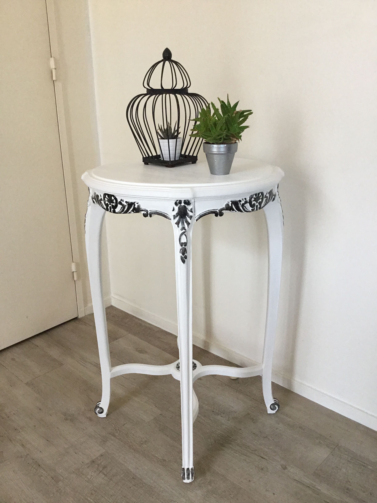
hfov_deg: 45.4
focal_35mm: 31
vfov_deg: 58.4
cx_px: 188
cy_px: 252
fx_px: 450
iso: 125
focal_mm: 3.3
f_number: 2.4
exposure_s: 1/33
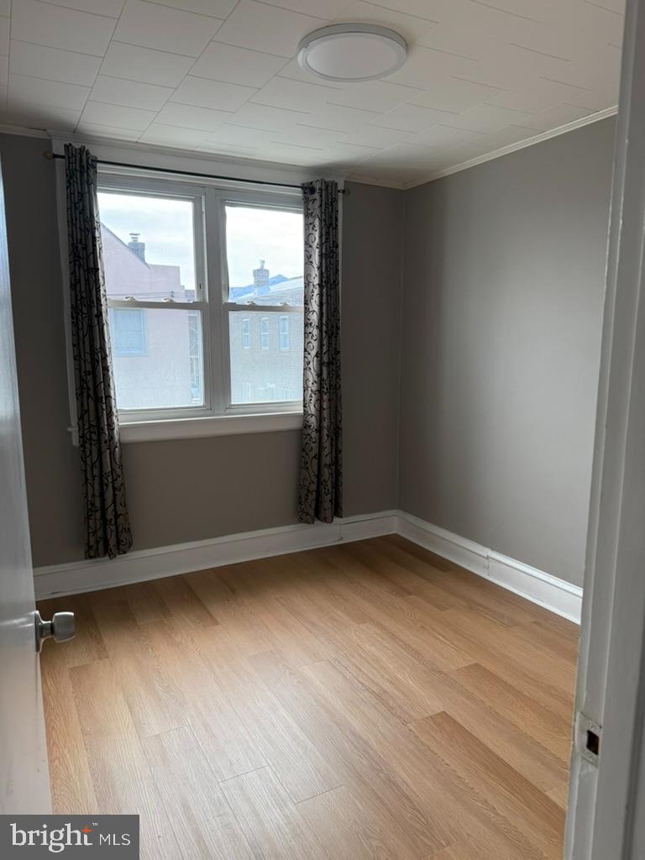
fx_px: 596
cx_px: 322
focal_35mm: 24
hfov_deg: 56.8
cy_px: 430
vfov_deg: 71.6
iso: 100
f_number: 1.78
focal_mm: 6.76
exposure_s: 1/283
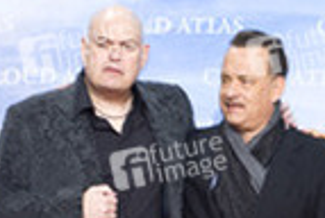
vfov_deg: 5.4
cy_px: 334
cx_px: 334
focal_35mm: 251
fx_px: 2271
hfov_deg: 8.1
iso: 800
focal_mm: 80
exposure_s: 1/250
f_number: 8
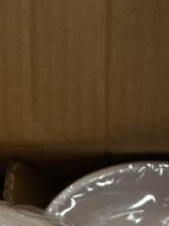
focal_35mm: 129
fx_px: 840
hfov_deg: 11.0
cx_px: -102
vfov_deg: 14.2
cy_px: 348
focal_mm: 18
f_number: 3.5
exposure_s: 1/30
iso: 100
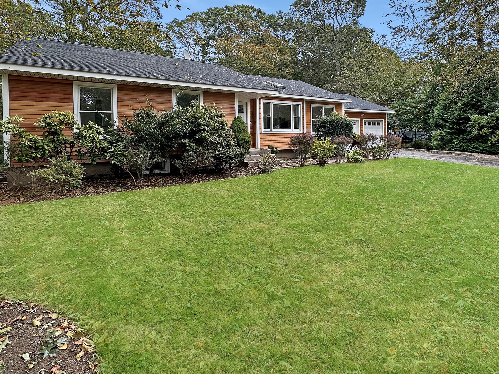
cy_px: 136
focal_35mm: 19
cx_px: 263
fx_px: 274
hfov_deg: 84.6
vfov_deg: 67.5
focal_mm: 2.22
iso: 40
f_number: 2.2
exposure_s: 1/134
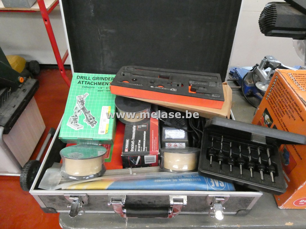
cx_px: 153
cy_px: 114
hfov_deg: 71.6
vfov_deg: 56.8
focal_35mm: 24
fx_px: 212
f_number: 3.3
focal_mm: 4.3
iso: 1600
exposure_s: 1/125
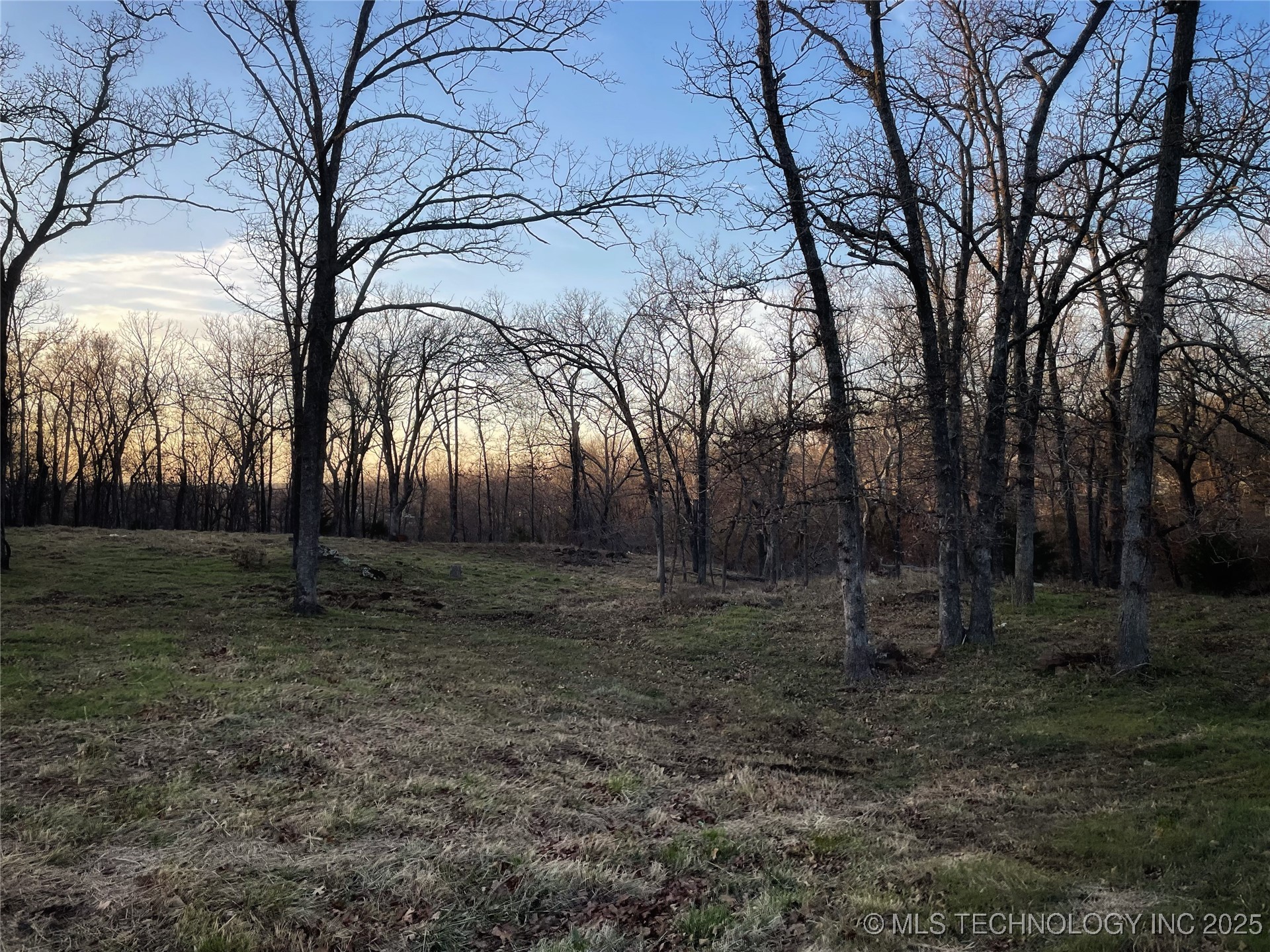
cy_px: 476
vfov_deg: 53.1
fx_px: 954
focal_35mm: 26
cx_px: 635
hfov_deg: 67.3
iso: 32
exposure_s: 1/651
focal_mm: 4.2
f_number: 1.6
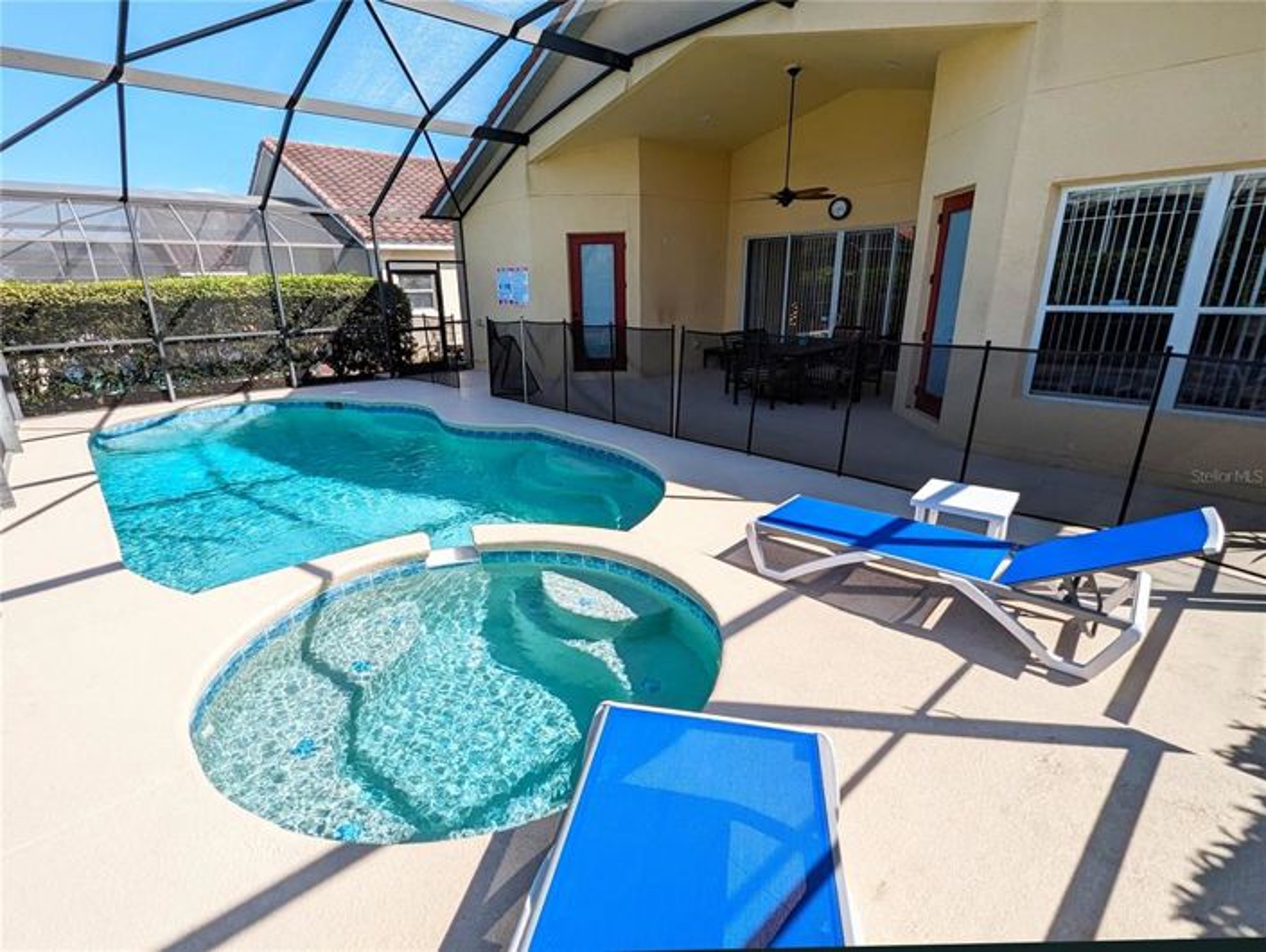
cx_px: 633
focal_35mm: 13
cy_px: 476
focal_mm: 1.95
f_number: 2.2
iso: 48
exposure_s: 1/1094
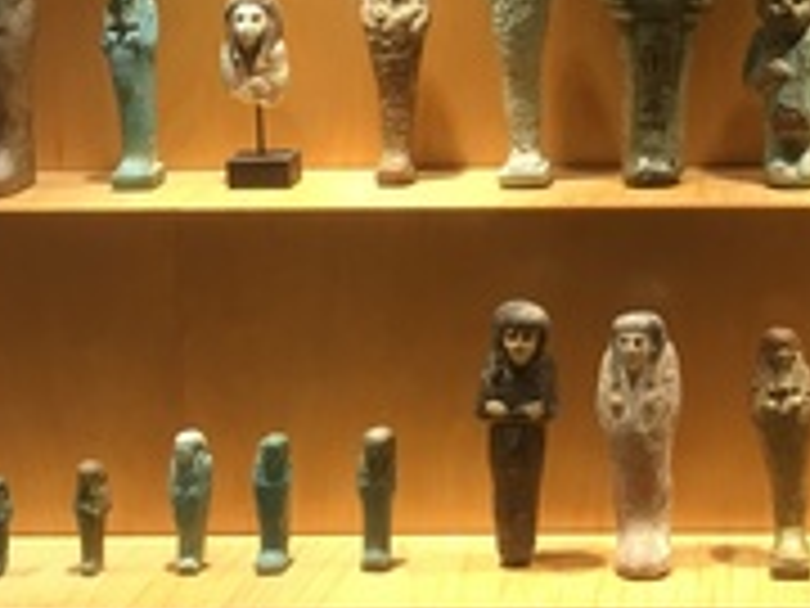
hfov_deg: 26.6
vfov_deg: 20.3
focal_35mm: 71
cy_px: 54
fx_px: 1661
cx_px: 706
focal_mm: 4.15
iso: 32
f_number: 2.2
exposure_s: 1/33
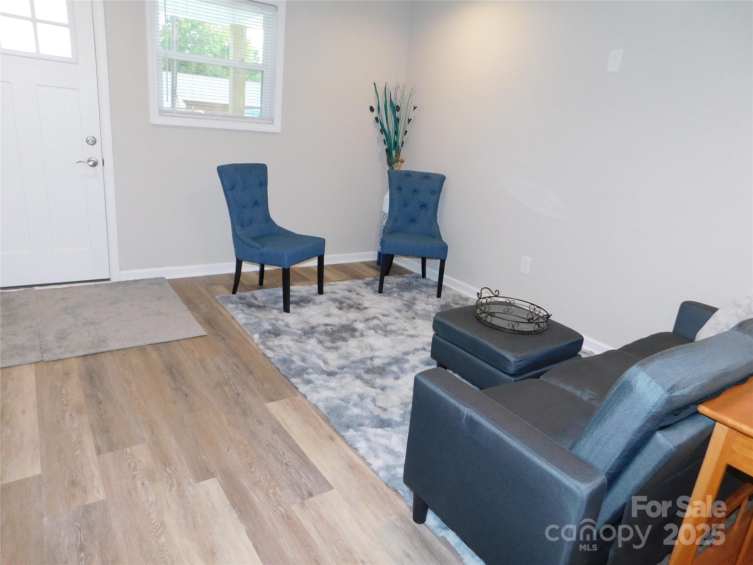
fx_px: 500
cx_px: 376
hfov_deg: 73.9
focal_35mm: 23
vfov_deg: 58.9
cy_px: 282
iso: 200
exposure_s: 1/30
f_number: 3
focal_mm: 4
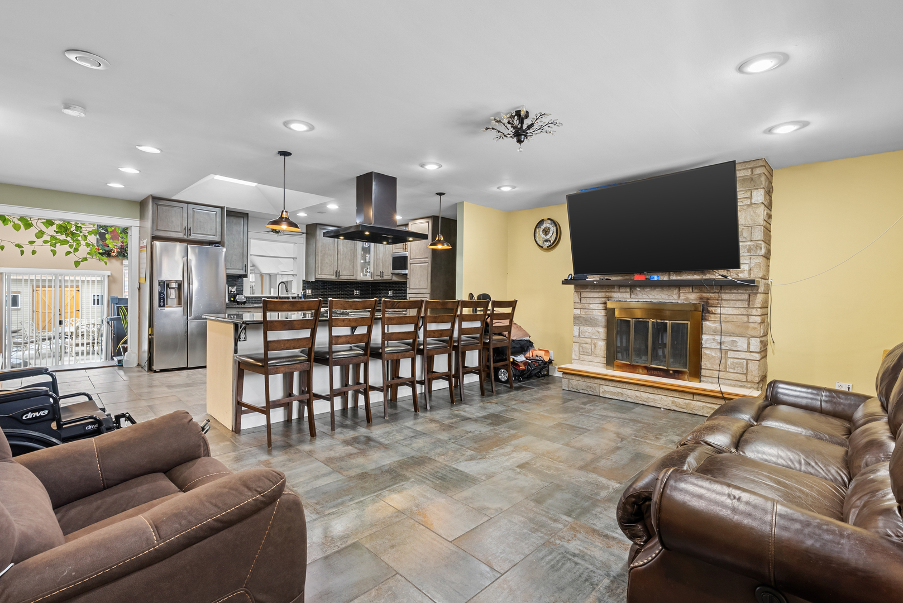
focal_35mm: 16
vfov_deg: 73.8
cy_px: 302
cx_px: 452
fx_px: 402
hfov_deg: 96.7
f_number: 10
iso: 200
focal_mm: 16
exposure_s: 1/1.25
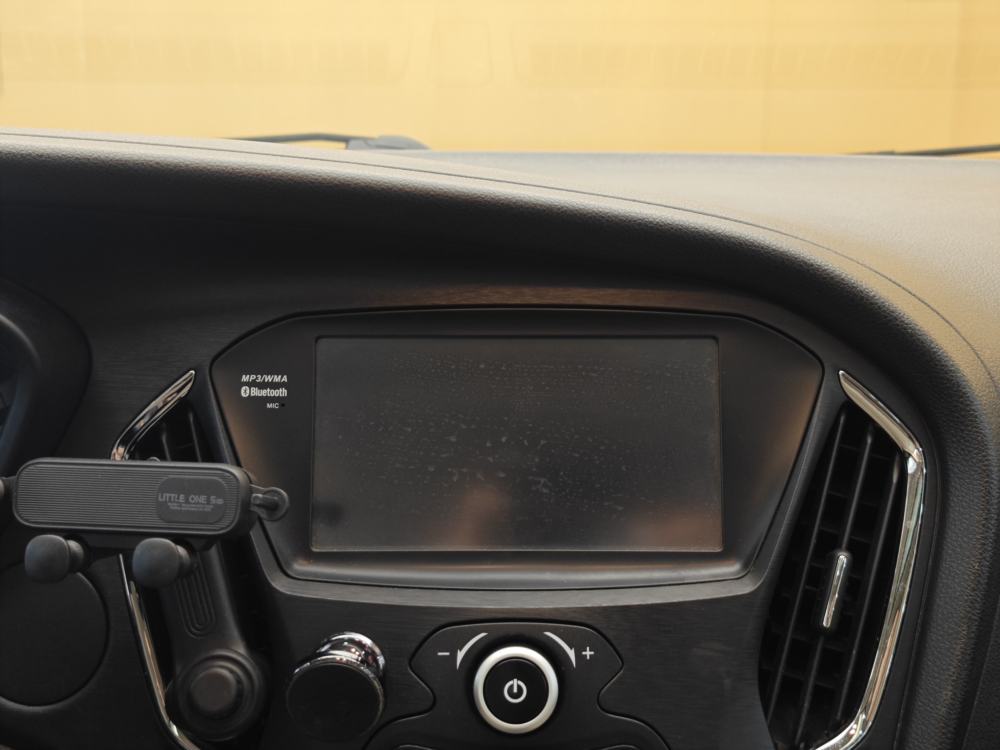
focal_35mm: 46
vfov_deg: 31.5
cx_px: 500
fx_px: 1329
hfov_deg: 41.2
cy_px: 375
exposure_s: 1/50
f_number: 1.9
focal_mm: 8.7
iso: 250
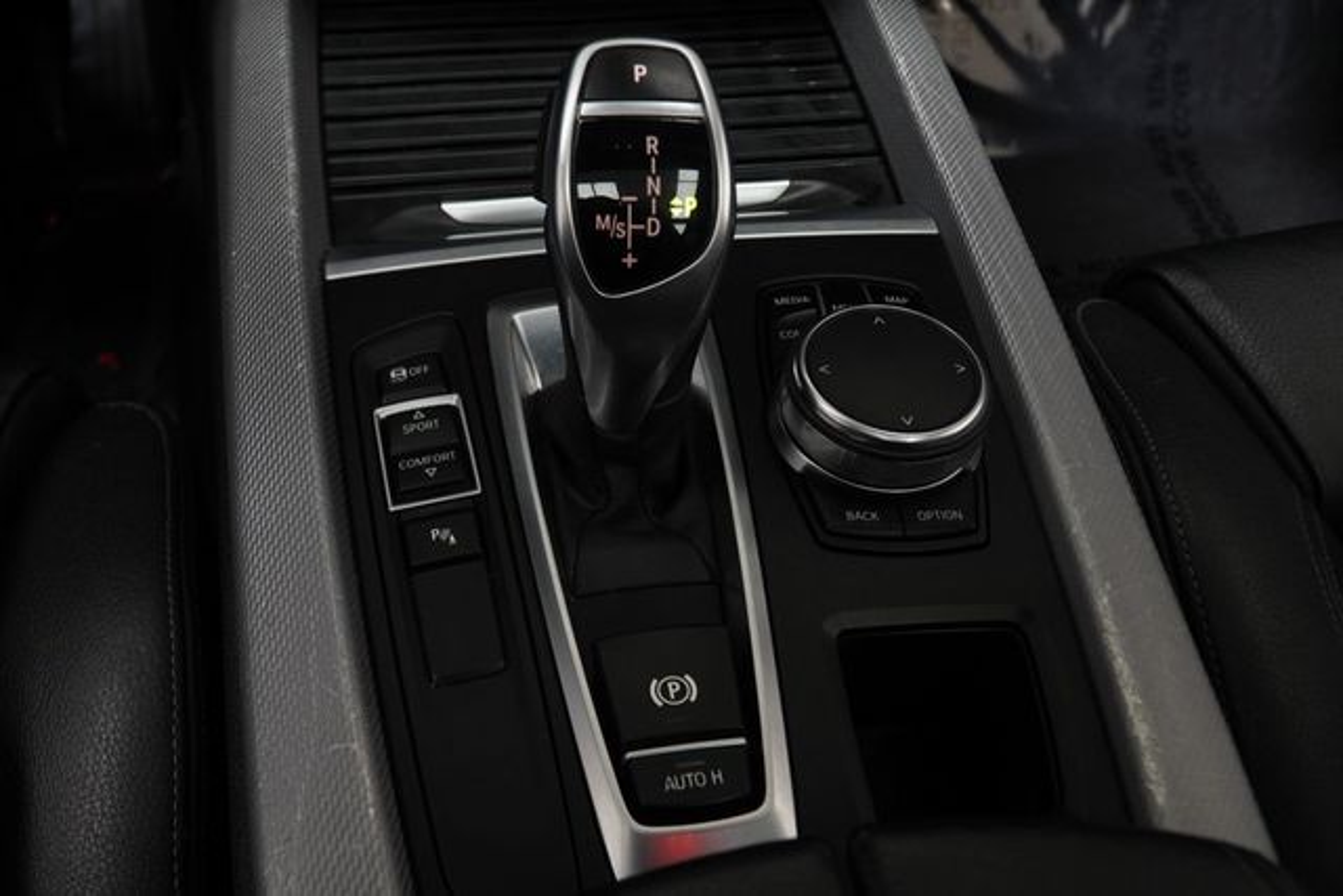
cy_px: 448
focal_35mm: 32
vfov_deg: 41.7
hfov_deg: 59.5
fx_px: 1175
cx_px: 672
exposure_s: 1/20
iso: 800
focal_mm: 21
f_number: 5.6
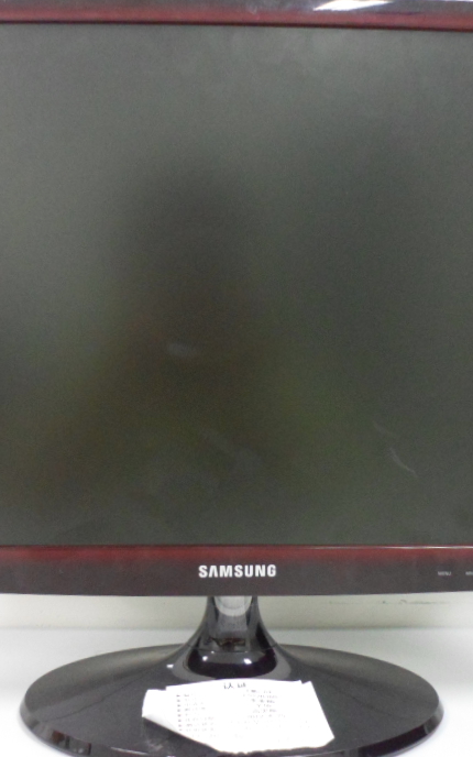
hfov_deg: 31.2
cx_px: 220
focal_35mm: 41
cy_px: 405
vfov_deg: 48.2
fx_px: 846
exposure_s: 1/15
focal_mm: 4.9
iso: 400
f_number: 3.3
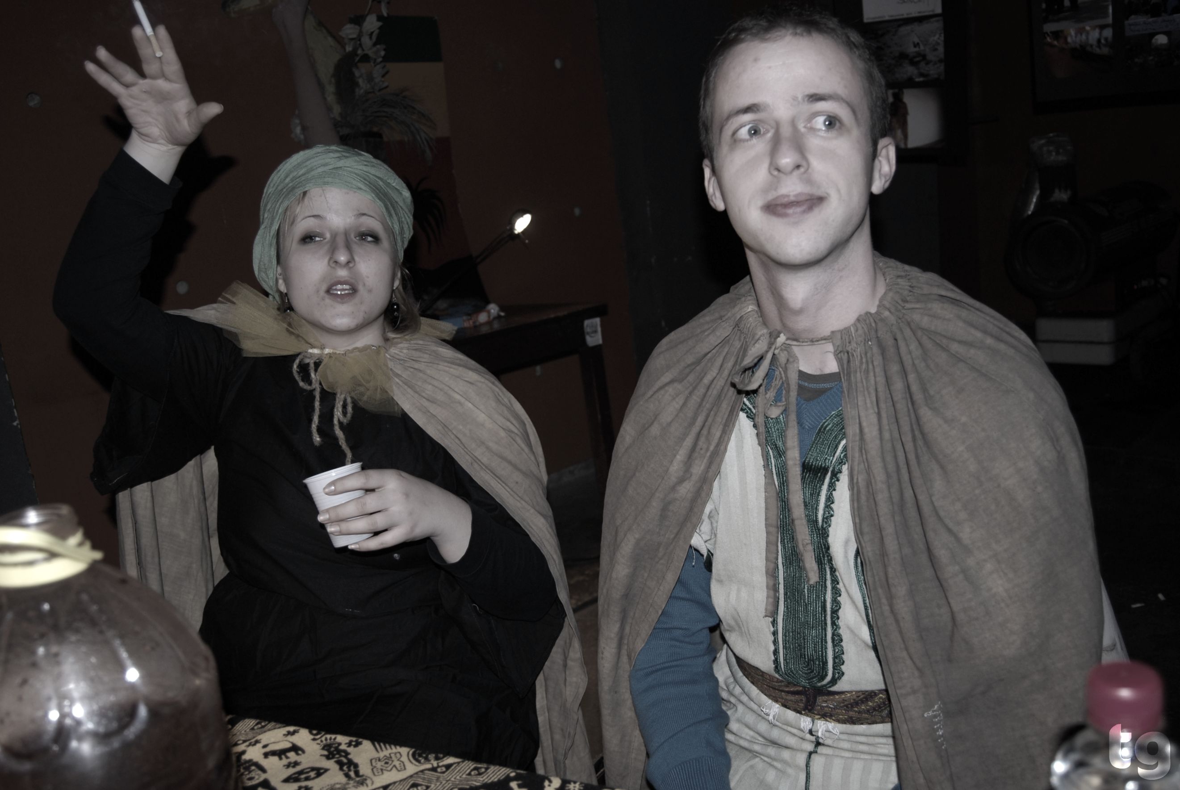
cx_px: 590
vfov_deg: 43.7
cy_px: 395
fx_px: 985
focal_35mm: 30
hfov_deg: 61.9
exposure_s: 1/60
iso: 200
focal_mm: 20
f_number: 3.8
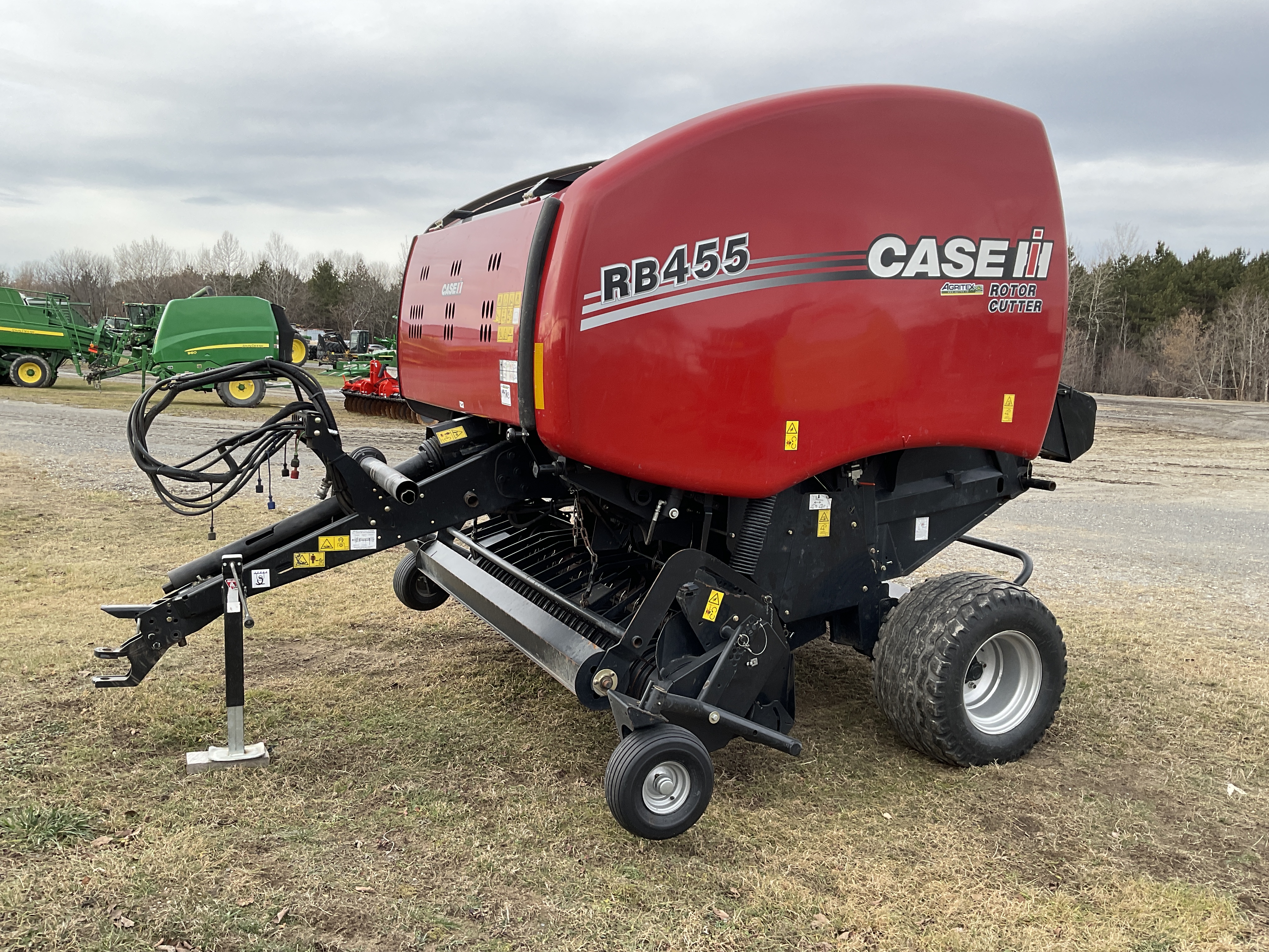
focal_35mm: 29
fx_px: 1063
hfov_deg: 61.7
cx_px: 634
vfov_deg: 48.2
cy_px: 476
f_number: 1.8
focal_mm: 3
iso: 16
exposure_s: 1/309
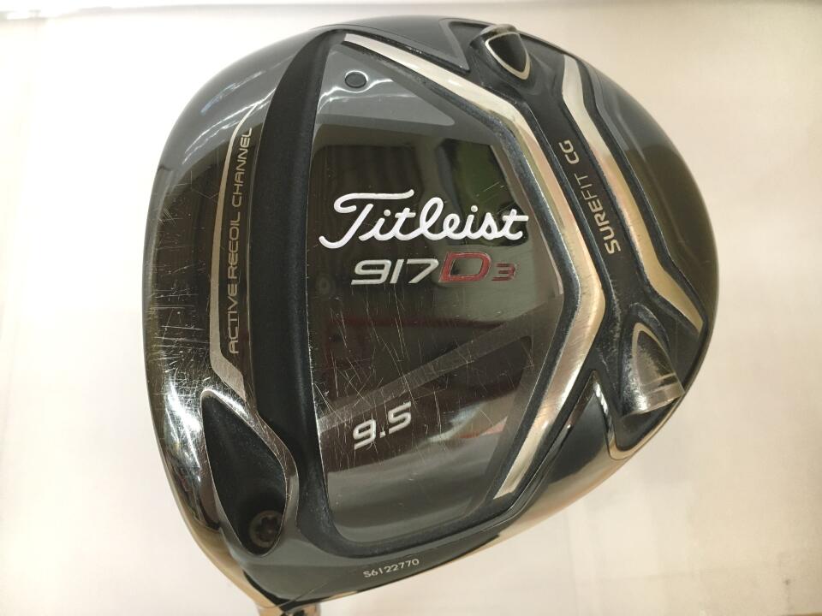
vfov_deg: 48.2
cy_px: 308
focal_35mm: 29
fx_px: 689
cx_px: 411
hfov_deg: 61.7
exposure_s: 1/30
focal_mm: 4.15
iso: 125
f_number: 2.2
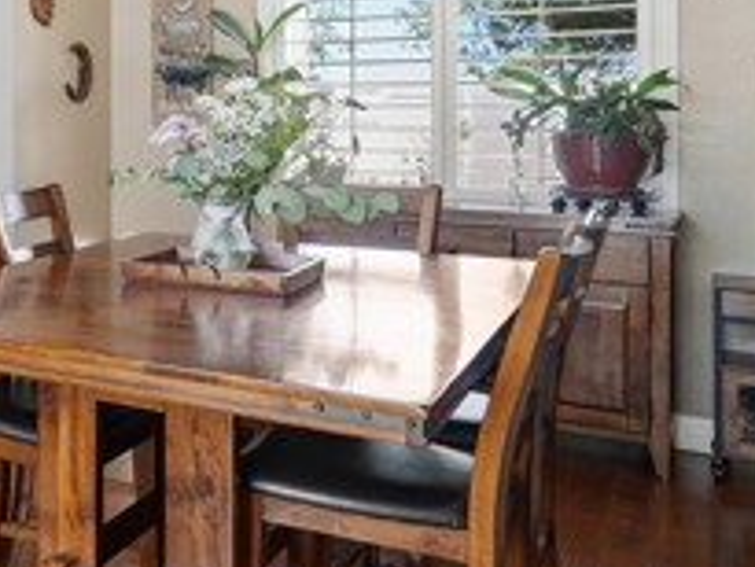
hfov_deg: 30.6
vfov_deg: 29.6
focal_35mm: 48
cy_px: 112
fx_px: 1048
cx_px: -243
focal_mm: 16
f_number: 4
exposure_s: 1/15
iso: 400
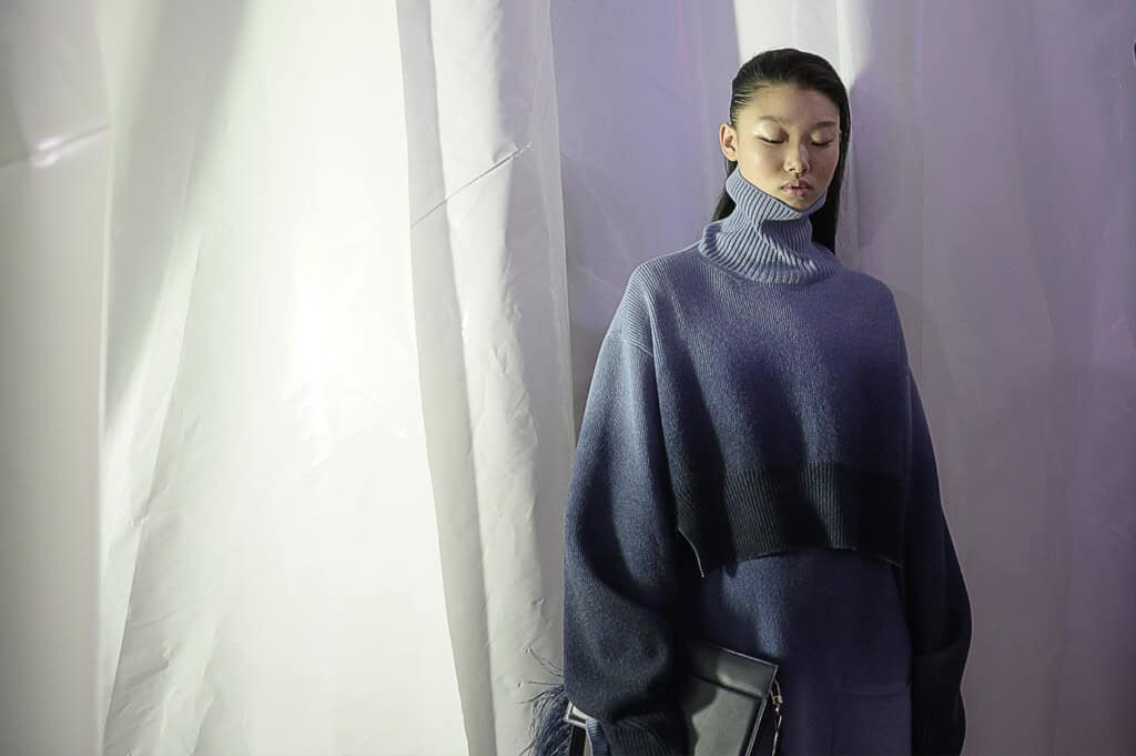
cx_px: 568
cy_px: 378
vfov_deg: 37.8
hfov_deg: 54.5
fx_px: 1104
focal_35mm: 35
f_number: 1.4
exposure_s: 1/3200
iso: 500
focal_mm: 35
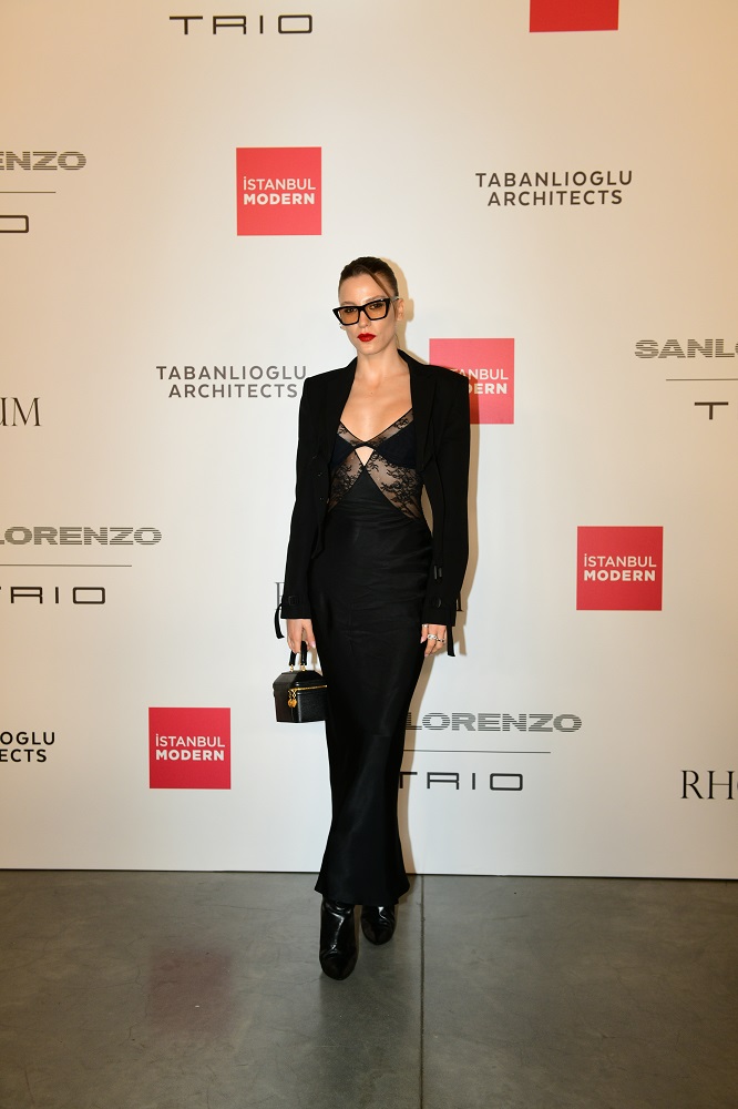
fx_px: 1169
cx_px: 369
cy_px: 554
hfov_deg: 35.0
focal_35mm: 38
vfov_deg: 50.7
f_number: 5.6
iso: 640
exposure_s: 1/250
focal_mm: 38
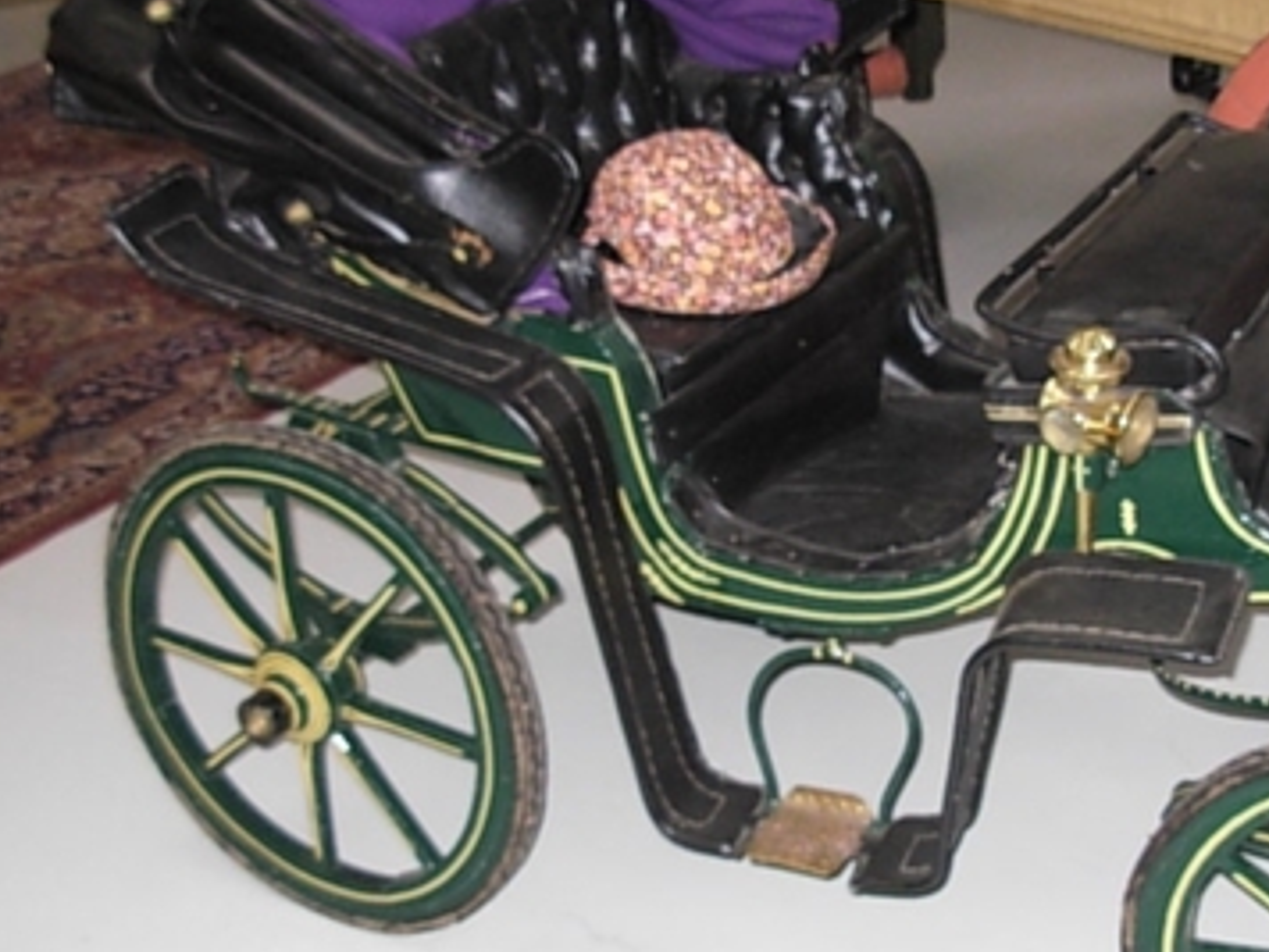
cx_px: 863
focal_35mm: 64
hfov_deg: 30.0
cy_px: 481
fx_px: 2346
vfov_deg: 22.9
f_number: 2.9
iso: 299
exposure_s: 1/121
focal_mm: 6.3
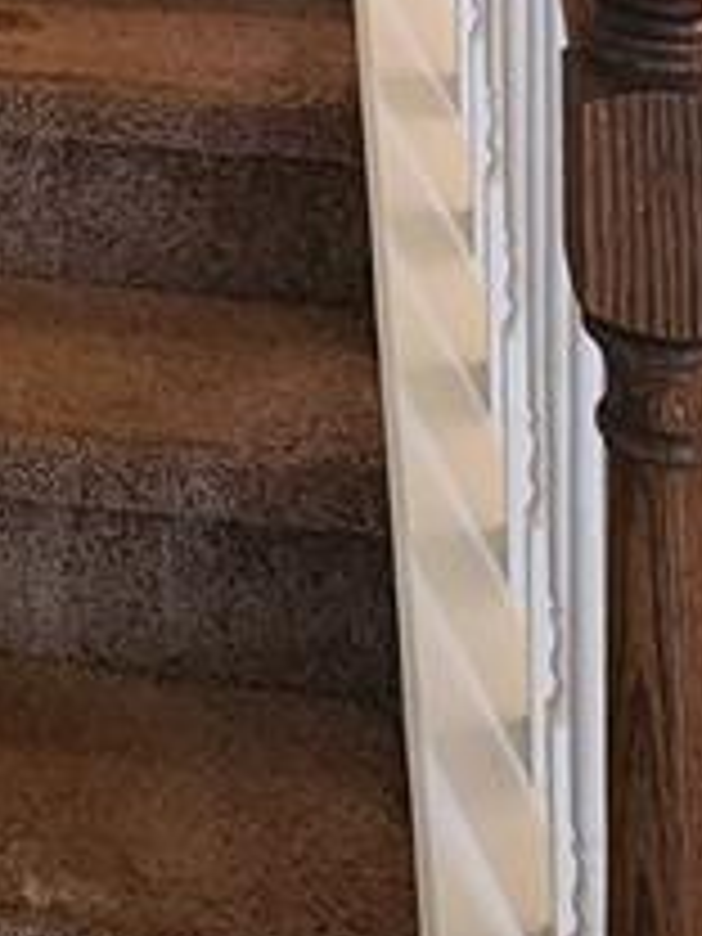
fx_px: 2028
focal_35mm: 75
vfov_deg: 19.7
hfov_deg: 18.1
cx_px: -261
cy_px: -724
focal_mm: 2.2
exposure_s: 1/40
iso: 320
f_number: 2.2
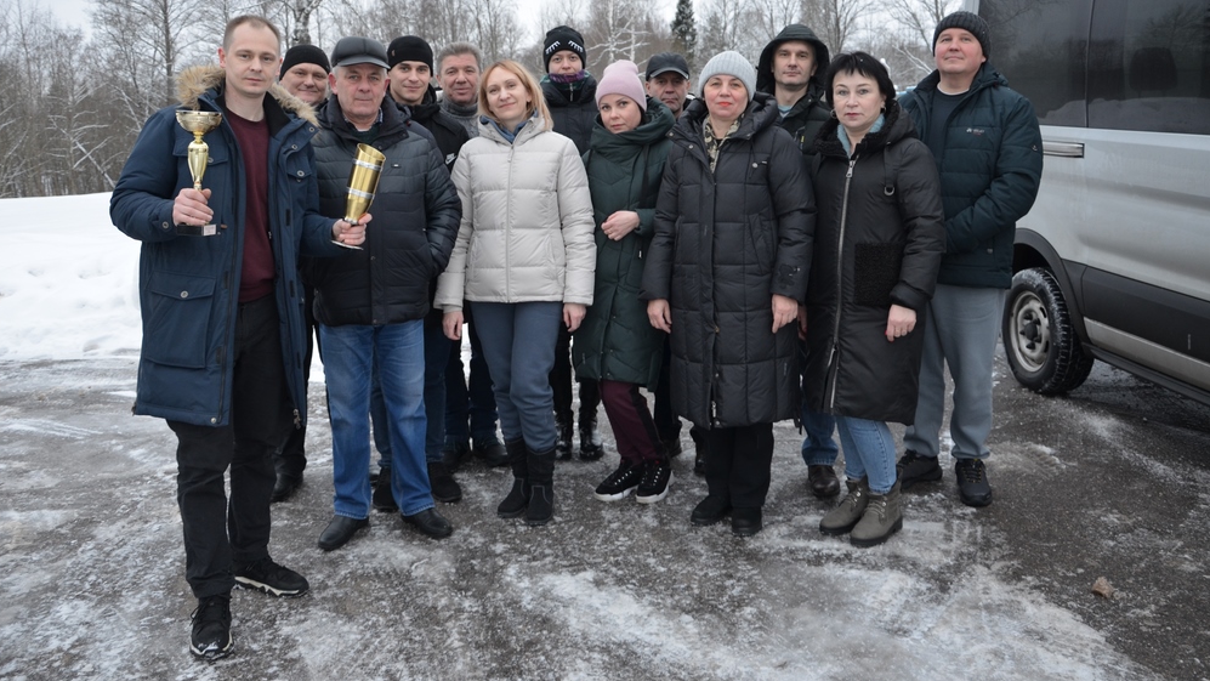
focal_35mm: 29
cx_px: 603
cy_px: 273
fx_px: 931
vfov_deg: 40.0
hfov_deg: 66.1
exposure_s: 1/40
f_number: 3.5
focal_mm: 18
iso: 400
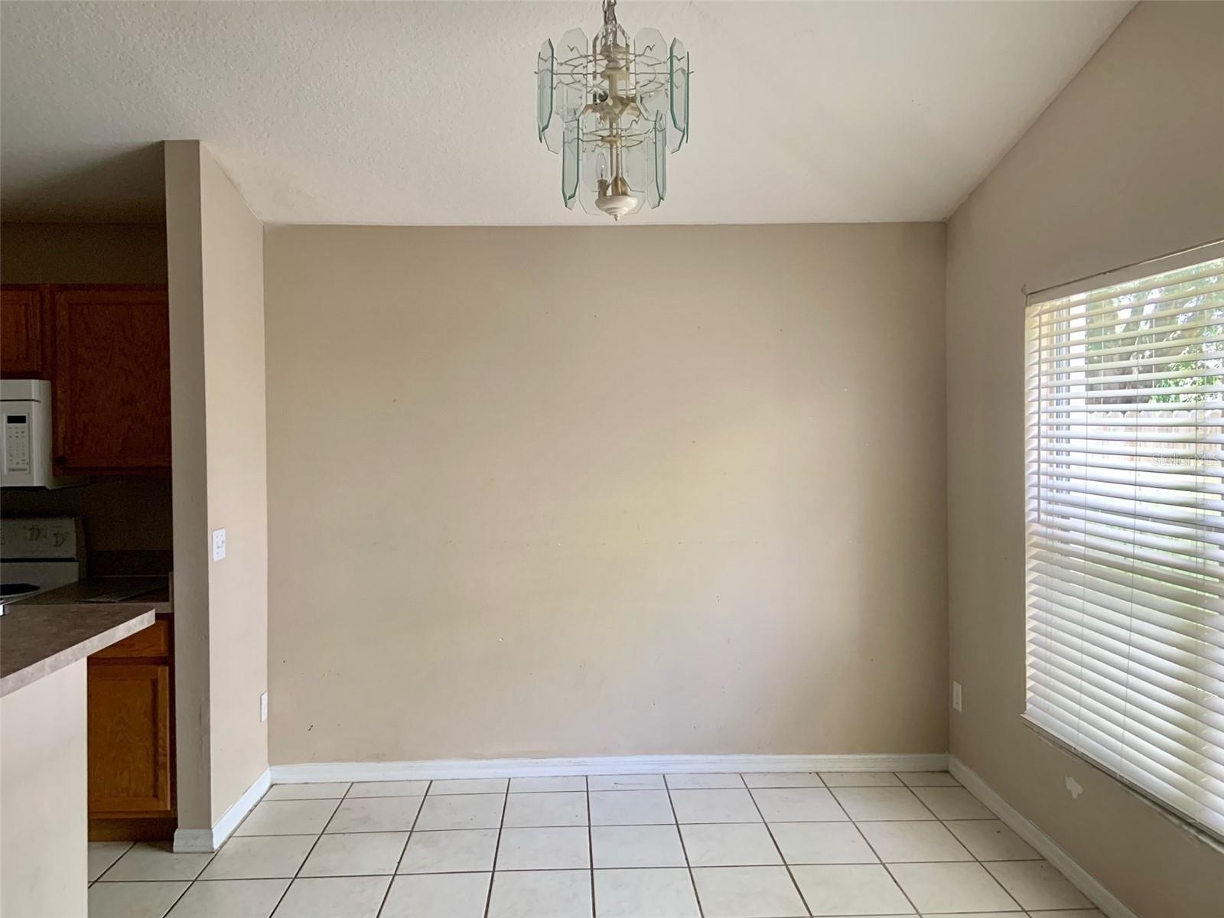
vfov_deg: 53.1
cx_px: 612
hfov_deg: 67.3
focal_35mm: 26
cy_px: 459
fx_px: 919
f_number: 1.8
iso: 250
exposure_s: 1/60
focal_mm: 4.25
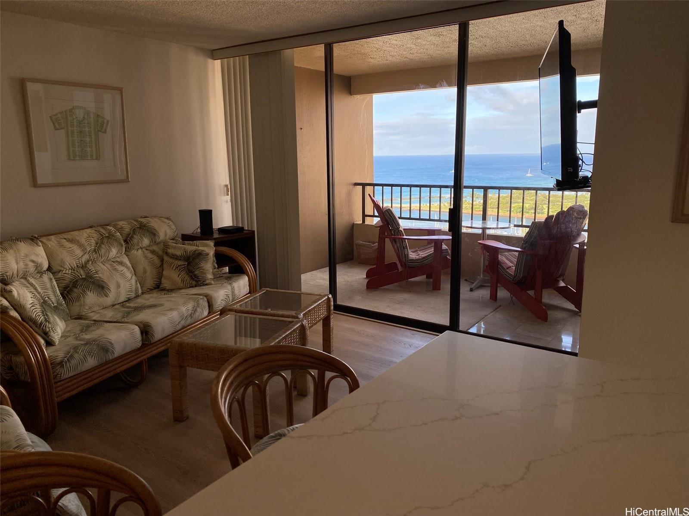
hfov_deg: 67.3
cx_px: 344
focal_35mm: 26
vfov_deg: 53.1
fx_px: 518
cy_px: 258
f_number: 1.8
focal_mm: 4.25
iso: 32
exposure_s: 1/541
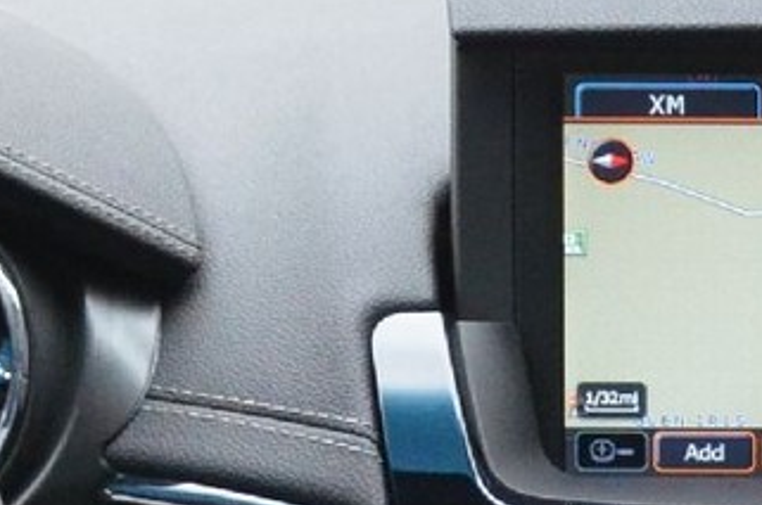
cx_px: 966
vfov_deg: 6.5
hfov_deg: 9.6
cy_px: 664
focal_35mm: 210
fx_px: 4438
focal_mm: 18
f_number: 3.5
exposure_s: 1/400
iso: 1600
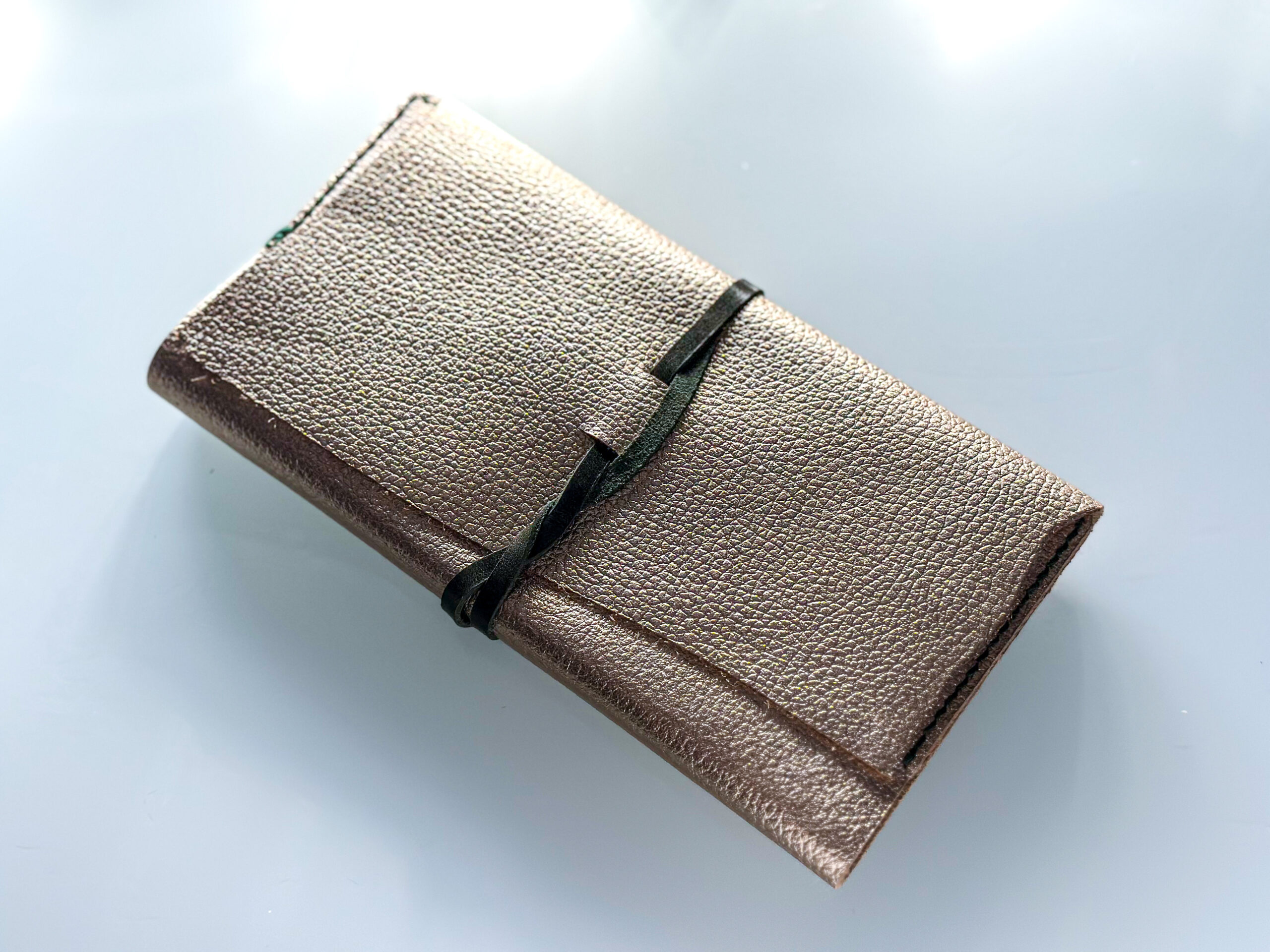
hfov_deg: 39.7
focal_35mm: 48
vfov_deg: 30.3
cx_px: 635
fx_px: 1761
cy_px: 476
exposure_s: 1/121
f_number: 1.78
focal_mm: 6.86
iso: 100
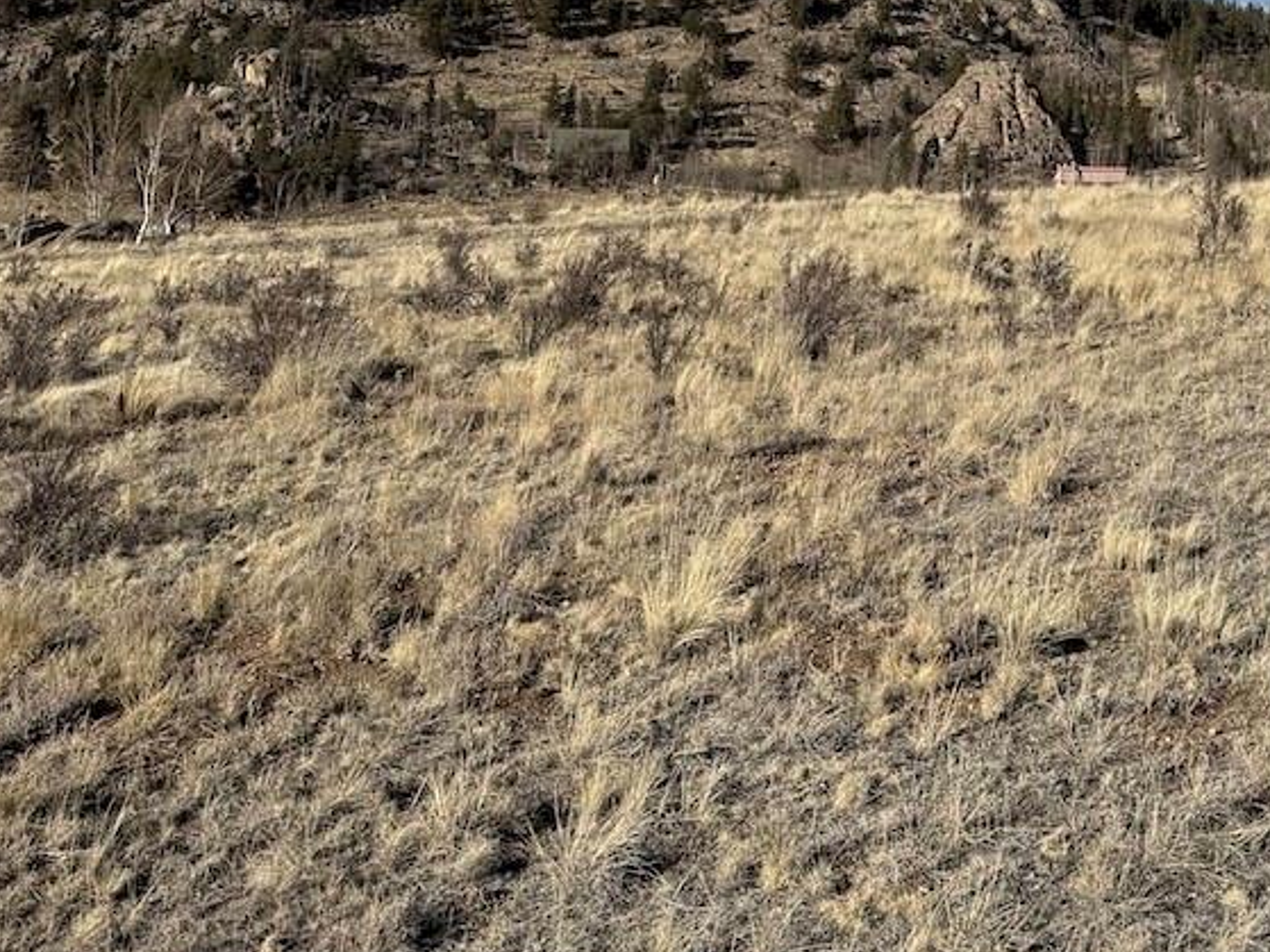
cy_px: -80
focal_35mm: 55
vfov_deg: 24.8
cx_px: 1227
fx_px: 2017
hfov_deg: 32.5
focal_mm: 6.76
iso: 80
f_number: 1.78
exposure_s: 1/6711
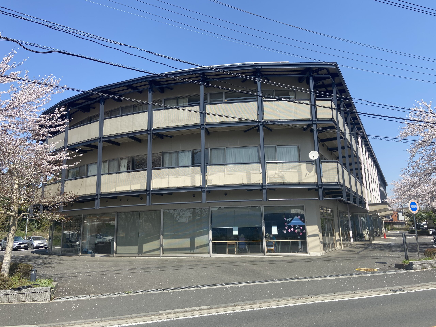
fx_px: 327
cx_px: 218
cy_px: 164
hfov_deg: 67.3
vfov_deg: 53.1
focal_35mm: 26
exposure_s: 1/1808
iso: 32
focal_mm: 4.25
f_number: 1.8
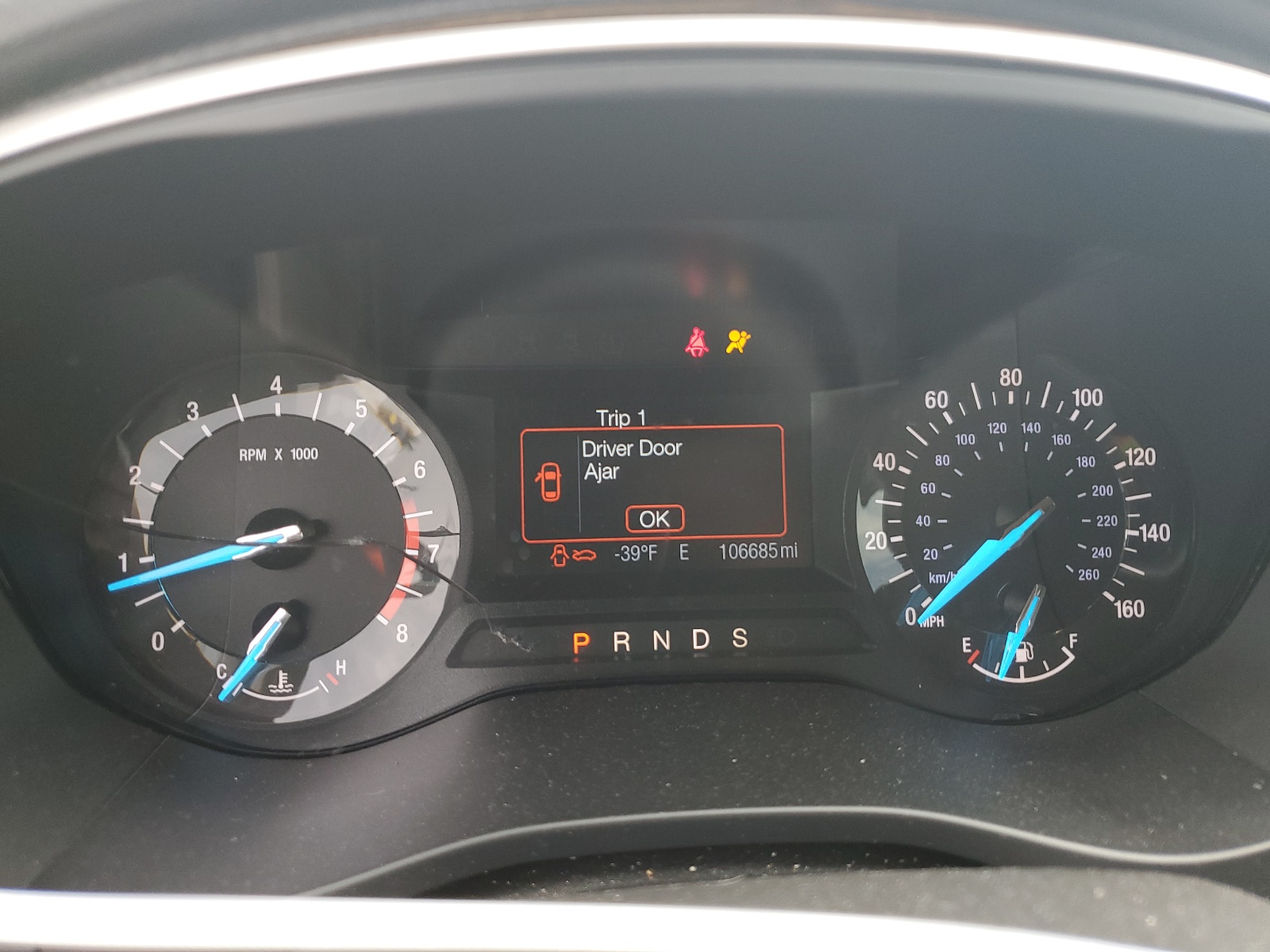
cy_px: 476
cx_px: 635
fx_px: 954
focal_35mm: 26
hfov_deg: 67.3
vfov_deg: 53.1
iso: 74
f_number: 1.5
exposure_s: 1/120
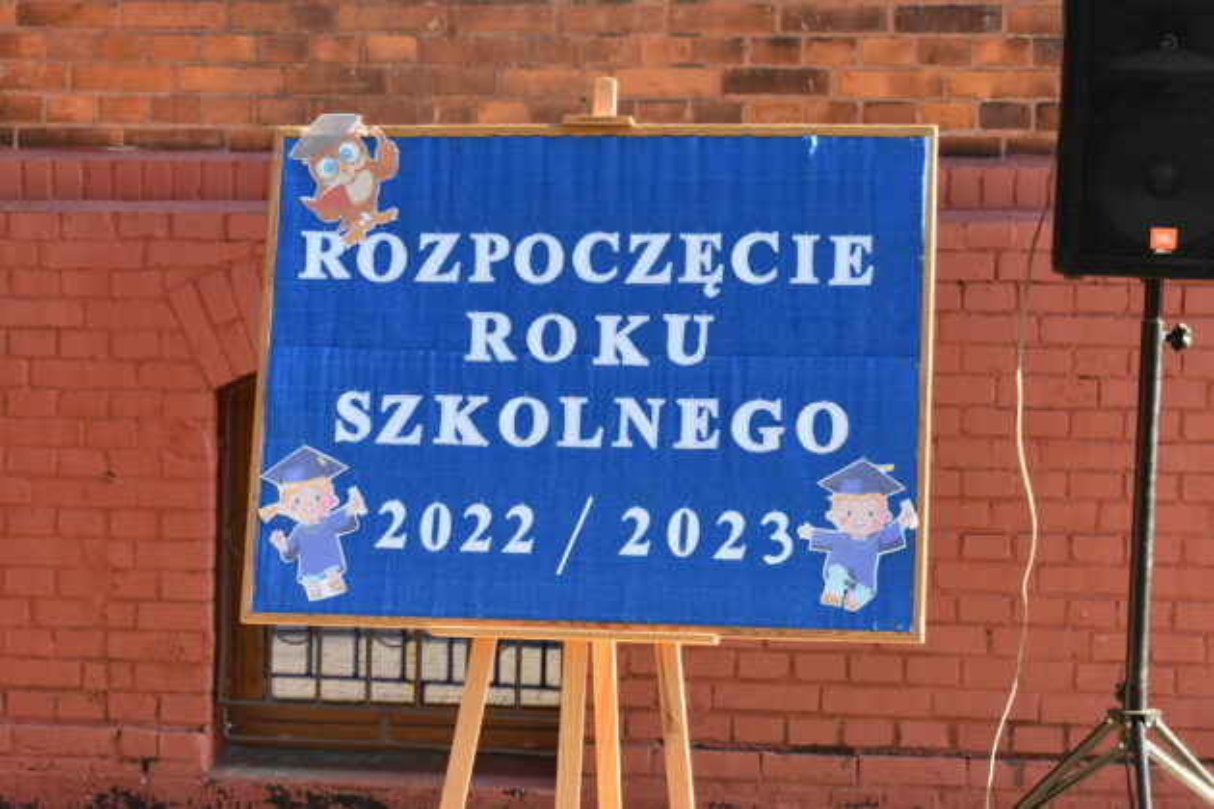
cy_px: 404
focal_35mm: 82
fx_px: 2782
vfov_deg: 16.6
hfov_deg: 24.6
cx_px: 607
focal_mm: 55
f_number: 10
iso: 2500
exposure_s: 1/400
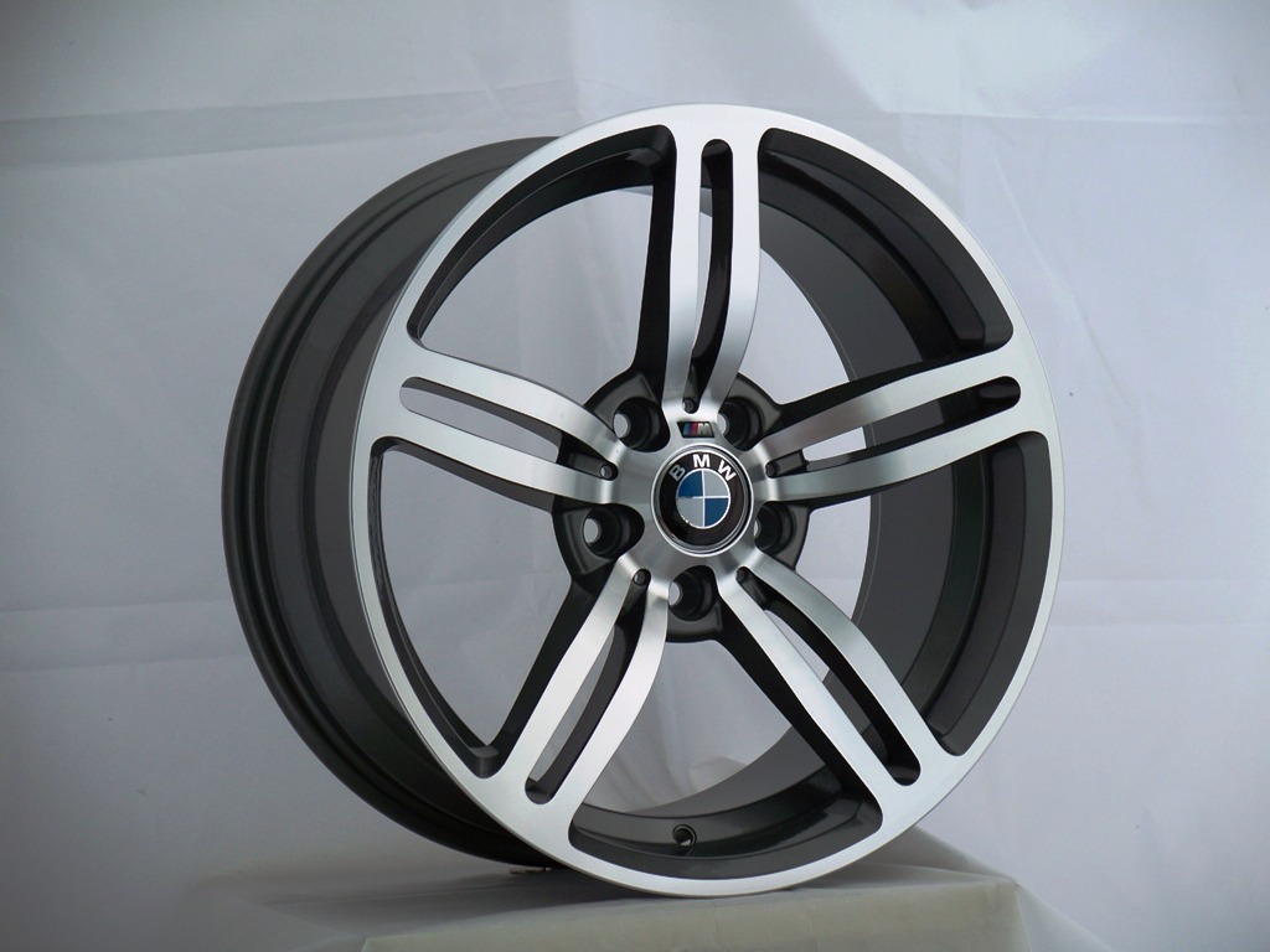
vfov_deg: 13.1
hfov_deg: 17.4
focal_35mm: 113
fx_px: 4146
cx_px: 635
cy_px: 476
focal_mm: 23.9
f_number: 3.6
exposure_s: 1/30
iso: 64
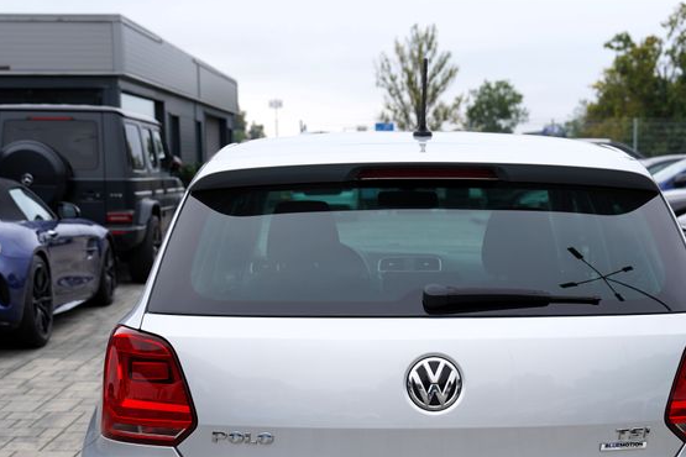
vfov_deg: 22.5
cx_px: 429
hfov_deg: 33.8
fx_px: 1124
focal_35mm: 59
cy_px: 405
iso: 100
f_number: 4
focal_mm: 32
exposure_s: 1/160
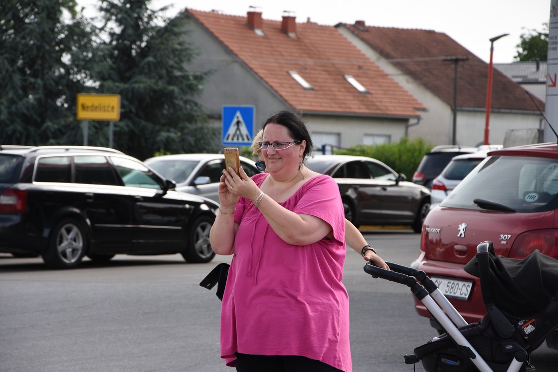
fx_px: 2442
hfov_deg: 13.0
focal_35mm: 158
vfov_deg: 8.7
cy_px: 186
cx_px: 279
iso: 100
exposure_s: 1/160
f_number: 7.1
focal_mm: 105
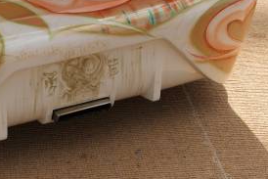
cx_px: 47
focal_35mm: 96
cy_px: 125
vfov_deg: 14.2
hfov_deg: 21.0
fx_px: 714
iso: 100
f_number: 7.1
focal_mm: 35
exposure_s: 1/100
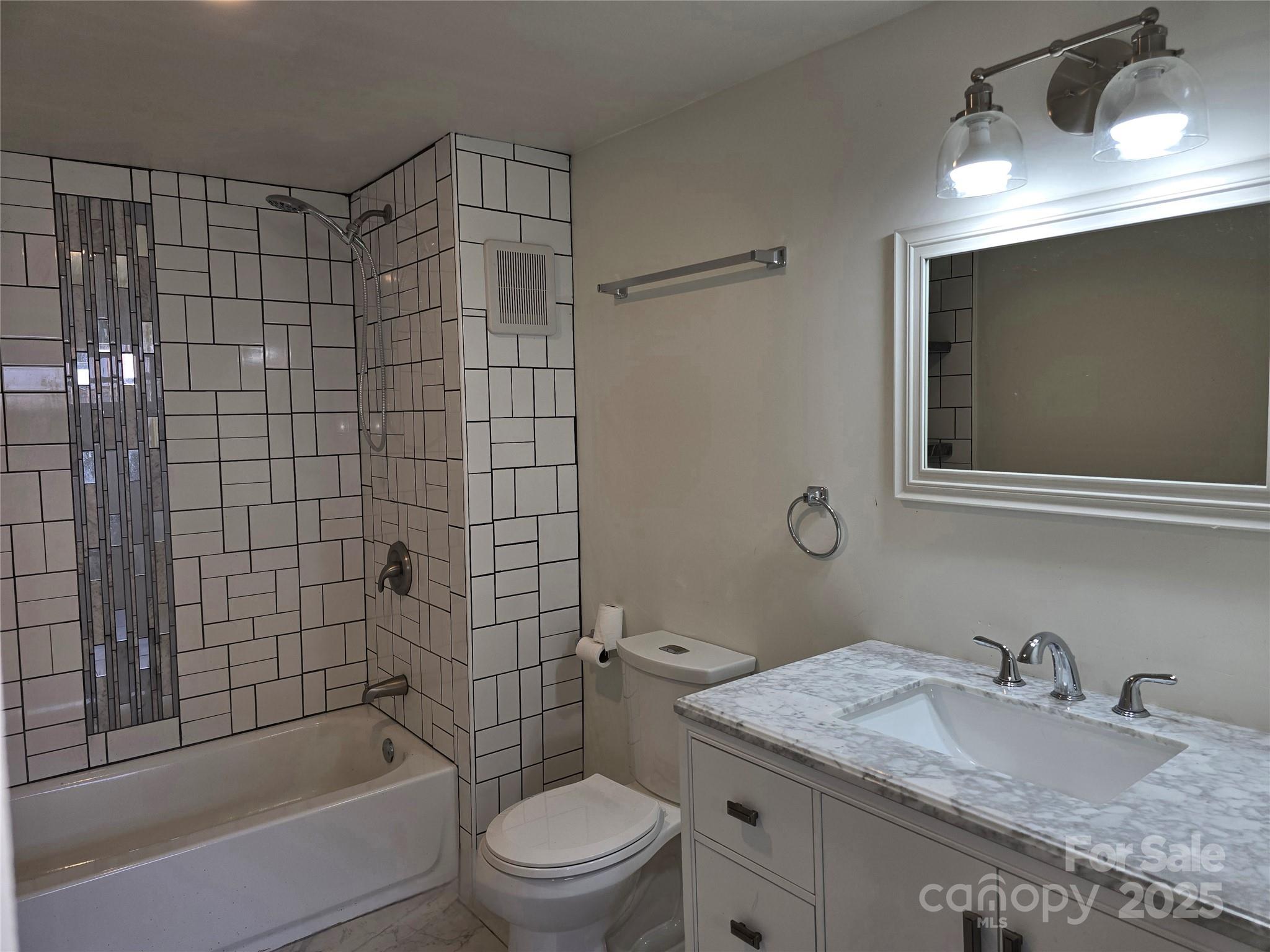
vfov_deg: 58.9
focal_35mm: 23
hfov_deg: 73.9
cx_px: 635
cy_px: 476
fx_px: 844
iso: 20
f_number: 1.7
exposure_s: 1/60.2
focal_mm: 6.3
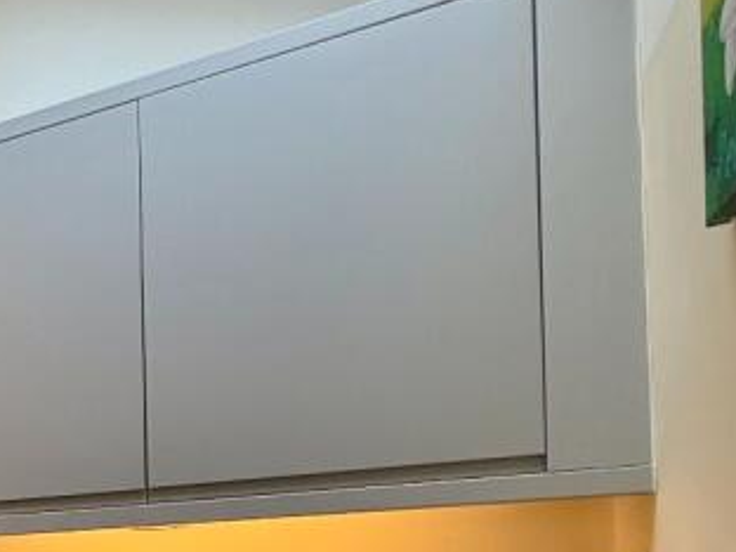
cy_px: 609
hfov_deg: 26.4
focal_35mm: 46
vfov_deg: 28.6
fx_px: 978
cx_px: -427
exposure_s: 1/99
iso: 80
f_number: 2.2
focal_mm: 2.22
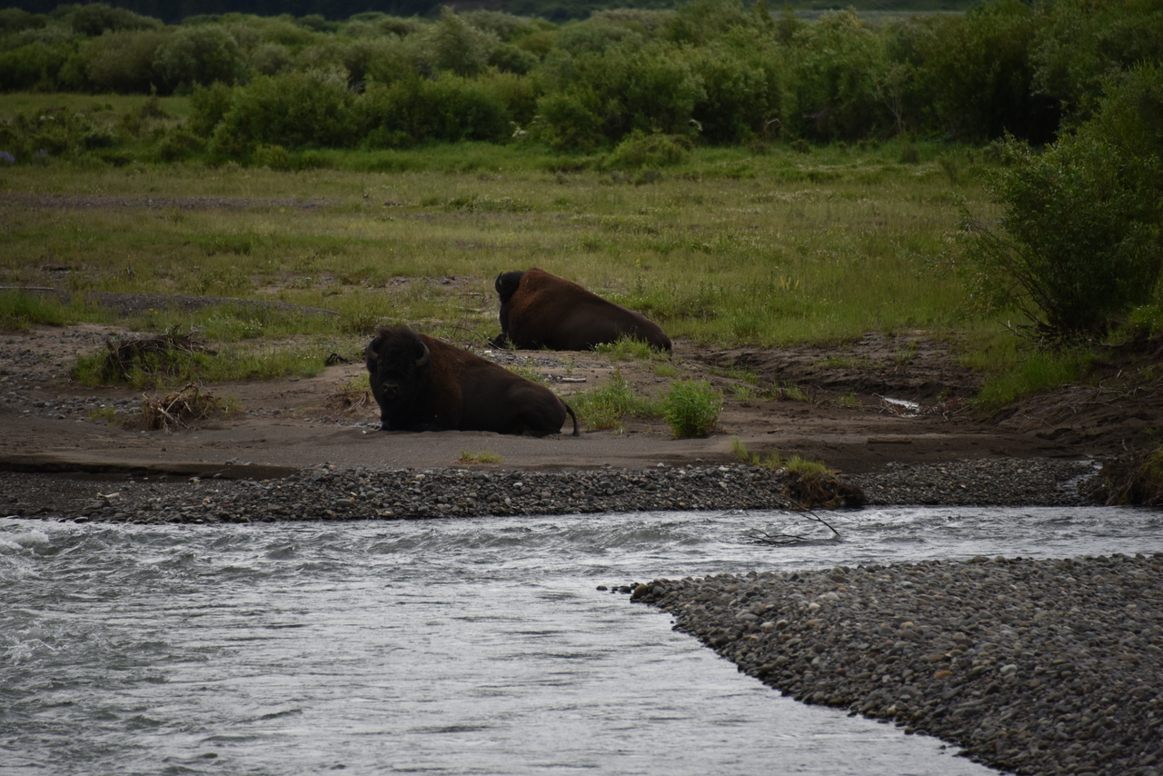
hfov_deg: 6.9
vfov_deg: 4.6
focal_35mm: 300
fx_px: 9693
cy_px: 388
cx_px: 582
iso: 250
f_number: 5.6
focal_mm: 300
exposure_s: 1/640
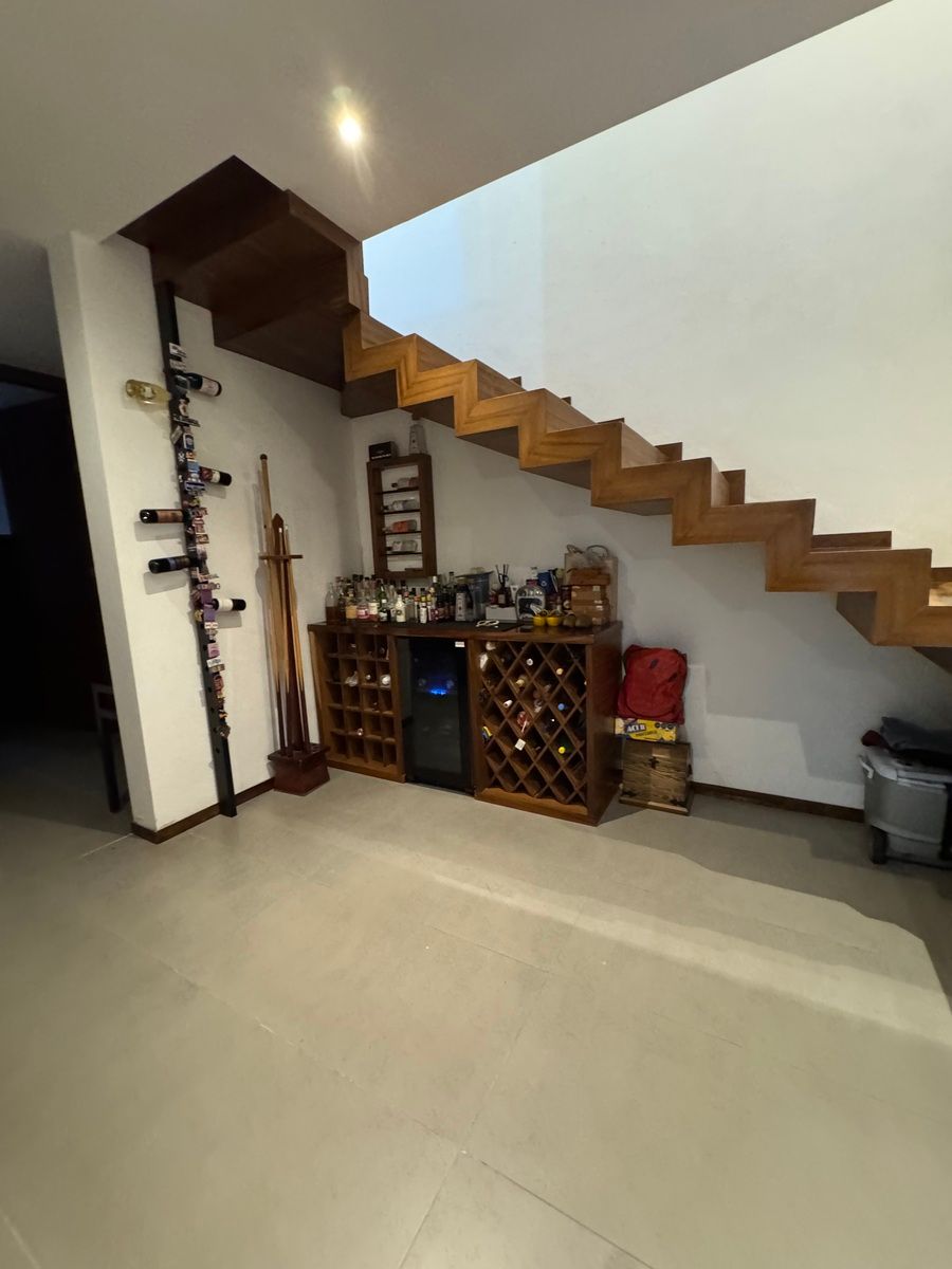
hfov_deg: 85.7
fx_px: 513
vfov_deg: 102.1
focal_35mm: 14
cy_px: 634
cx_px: 476
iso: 1250
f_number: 2.2
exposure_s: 1/40
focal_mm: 2.22
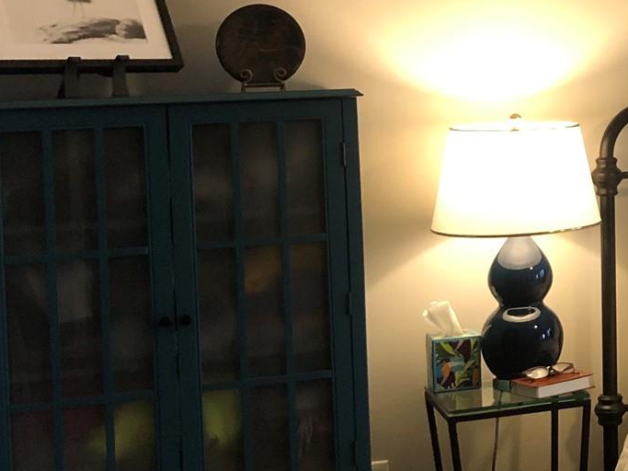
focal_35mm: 84
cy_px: 101
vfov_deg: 17.4
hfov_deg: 20.7
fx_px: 1524
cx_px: 873
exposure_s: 1/15
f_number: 1.8
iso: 64
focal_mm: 3.99
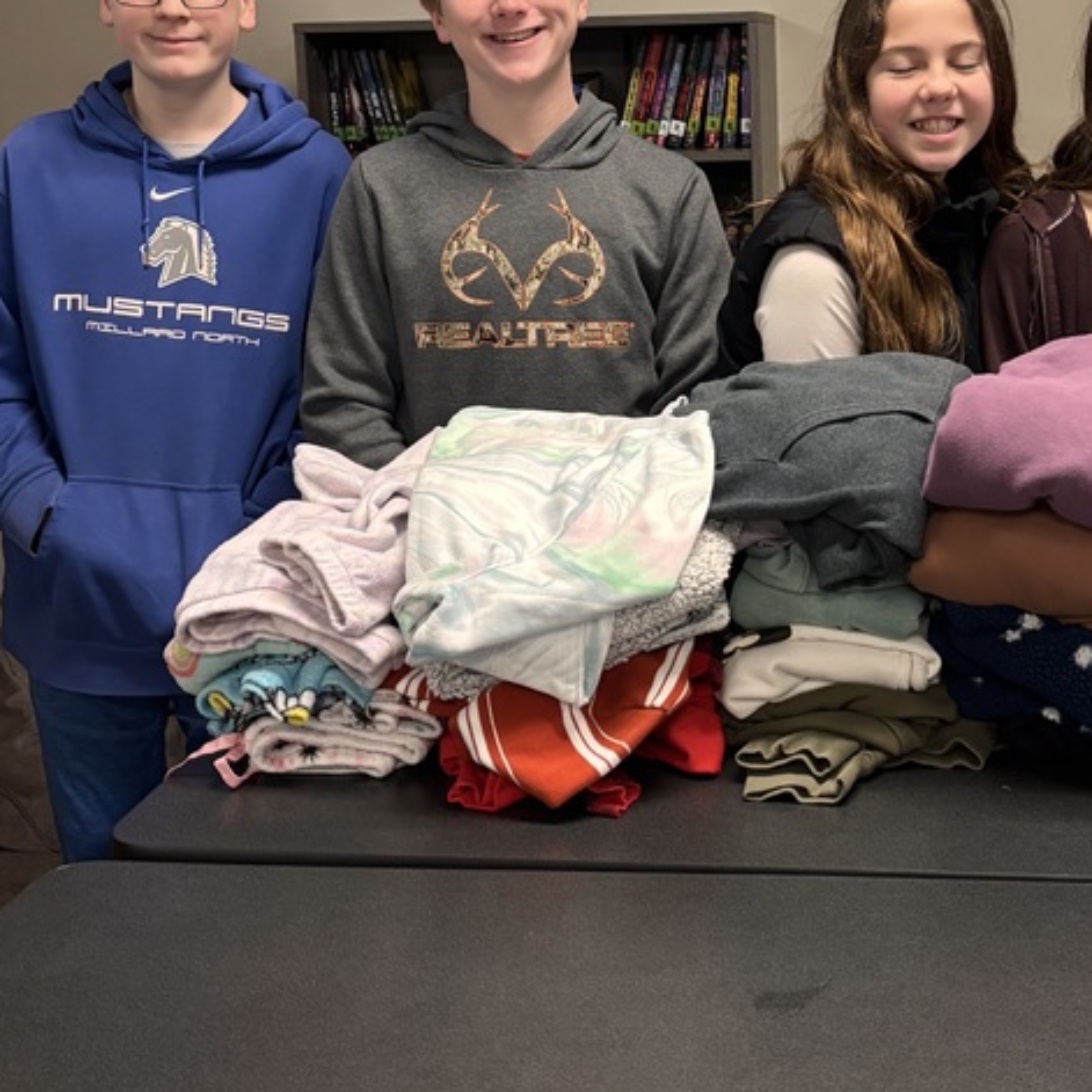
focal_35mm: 50
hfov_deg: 33.6
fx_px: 1785
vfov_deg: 33.9
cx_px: 763
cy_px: 417
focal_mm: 5.96
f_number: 1.6
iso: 250
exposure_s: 1/60
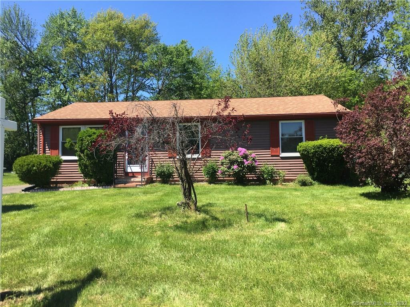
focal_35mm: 29
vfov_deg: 48.2
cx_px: 205
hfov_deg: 61.7
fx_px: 343
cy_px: 154
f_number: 2.2
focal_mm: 4.15
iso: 25
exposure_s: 1/810
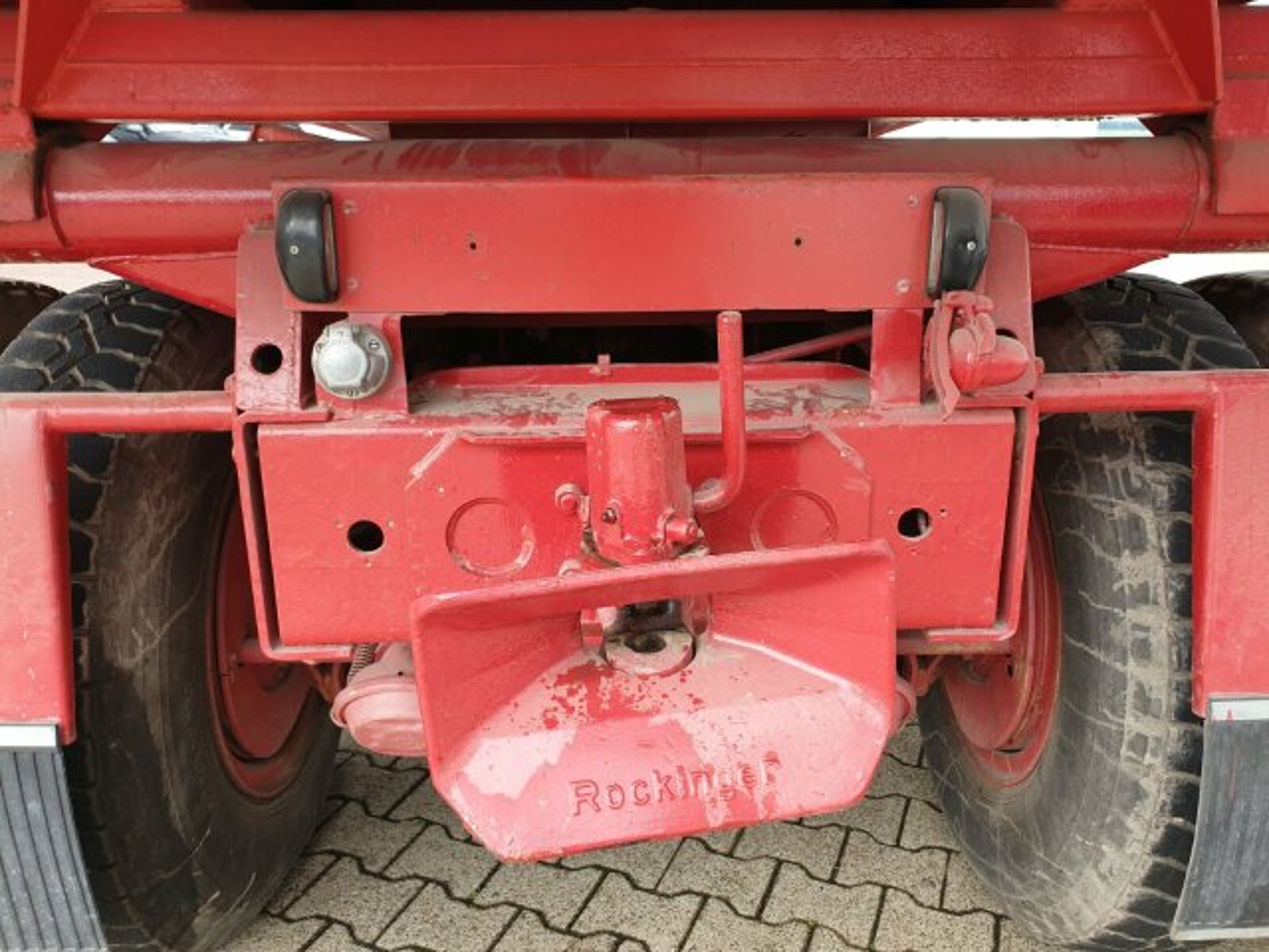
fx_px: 953
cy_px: 476
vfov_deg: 53.1
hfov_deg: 67.3
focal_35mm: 26
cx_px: 634
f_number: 2.4
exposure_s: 1/151
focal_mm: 4.3
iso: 50
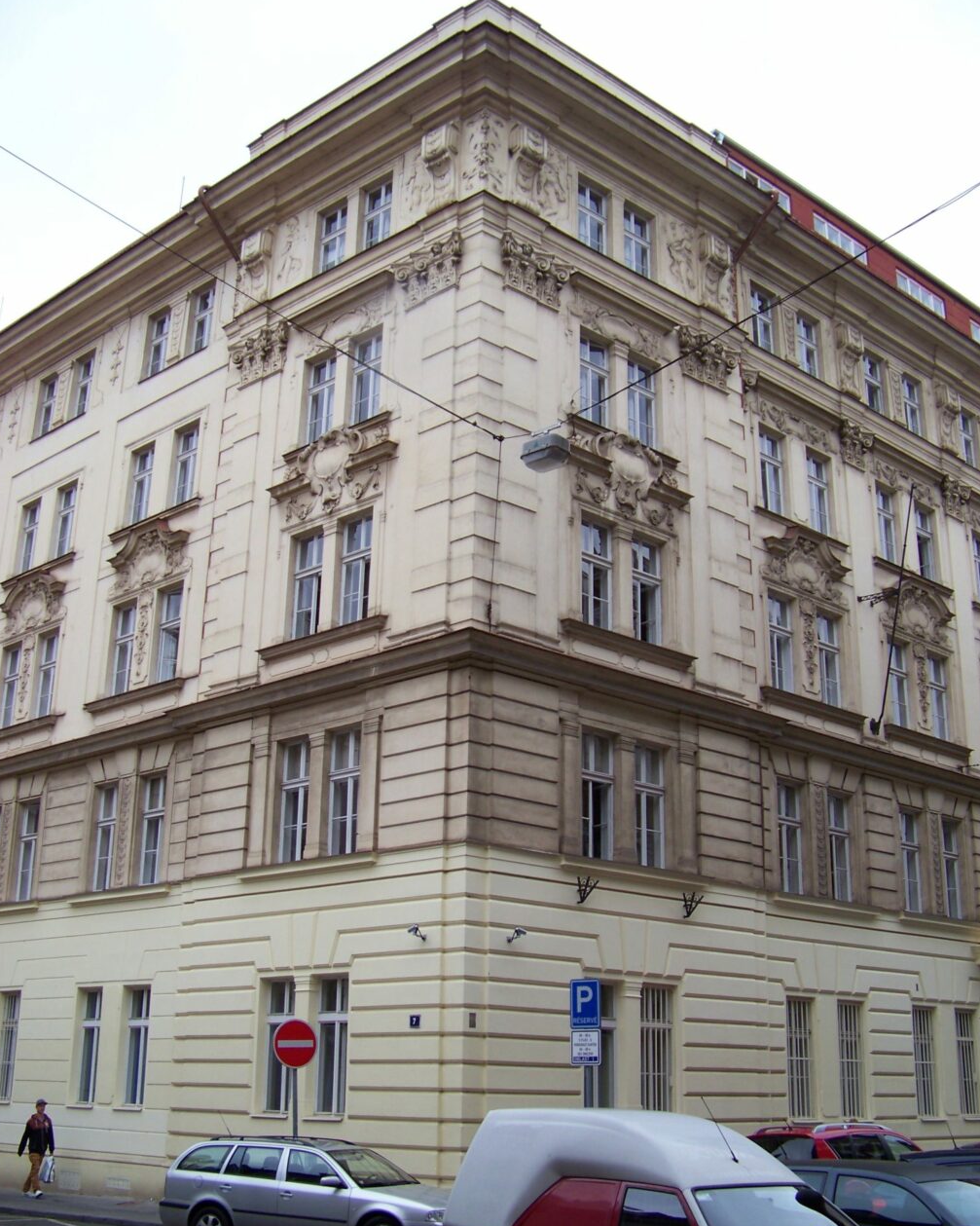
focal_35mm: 39
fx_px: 1414
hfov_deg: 38.2
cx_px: 494
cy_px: 637
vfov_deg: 46.8
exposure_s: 1/400
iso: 64
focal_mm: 5.85
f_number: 2.8
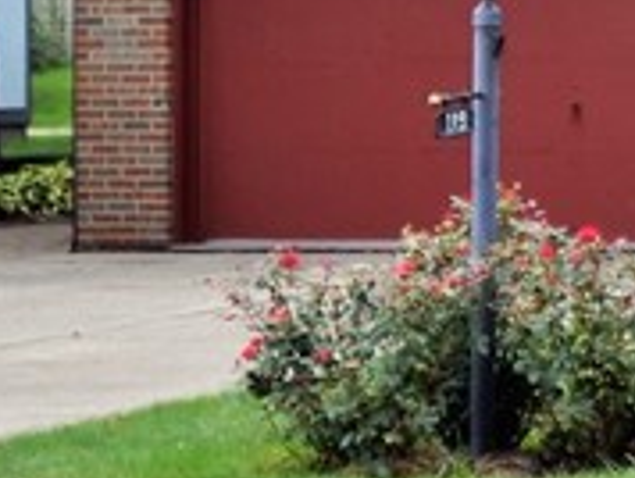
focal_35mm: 211
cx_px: 1516
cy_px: -114
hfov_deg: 8.6
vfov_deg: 7.0
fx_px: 3876
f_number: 4.5
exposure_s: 1/160
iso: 100
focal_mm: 24
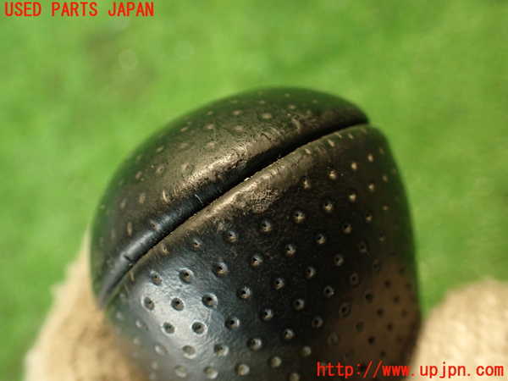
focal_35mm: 30
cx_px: 254
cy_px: 190
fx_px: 440
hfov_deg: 60.0
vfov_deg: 46.8
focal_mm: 5.4
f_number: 2.3
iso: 500
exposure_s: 1/30
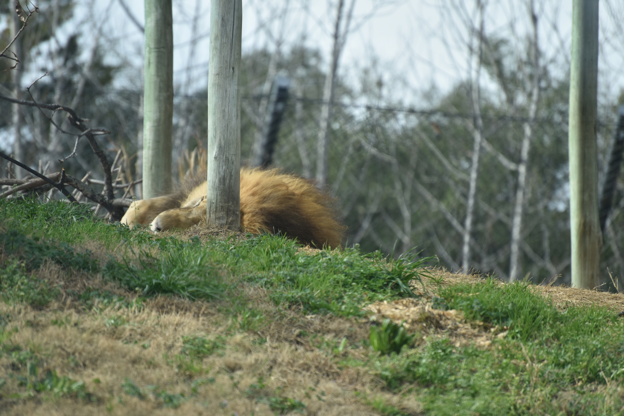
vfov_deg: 4.6
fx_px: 5201
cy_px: 208
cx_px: 312
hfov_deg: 6.9
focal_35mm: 300
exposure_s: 1/640
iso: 320
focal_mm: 300
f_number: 5.6
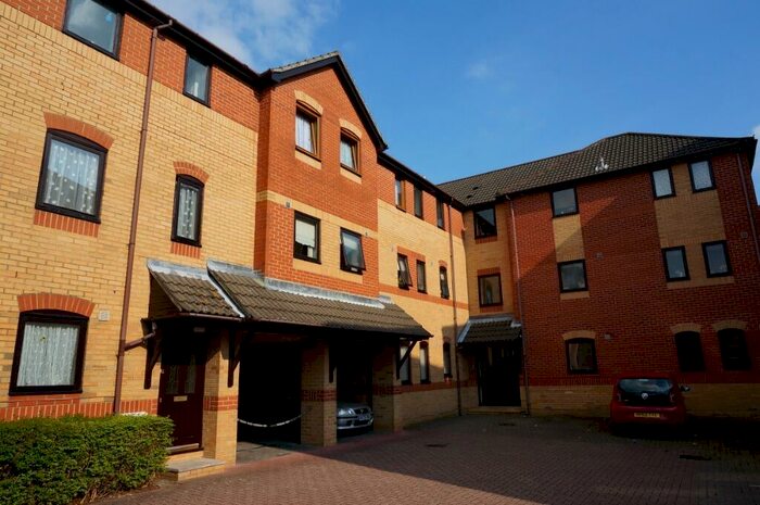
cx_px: 380
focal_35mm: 24
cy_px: 252
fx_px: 506
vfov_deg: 53.0
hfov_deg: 73.8
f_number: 13
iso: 100
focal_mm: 16
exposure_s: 1/100
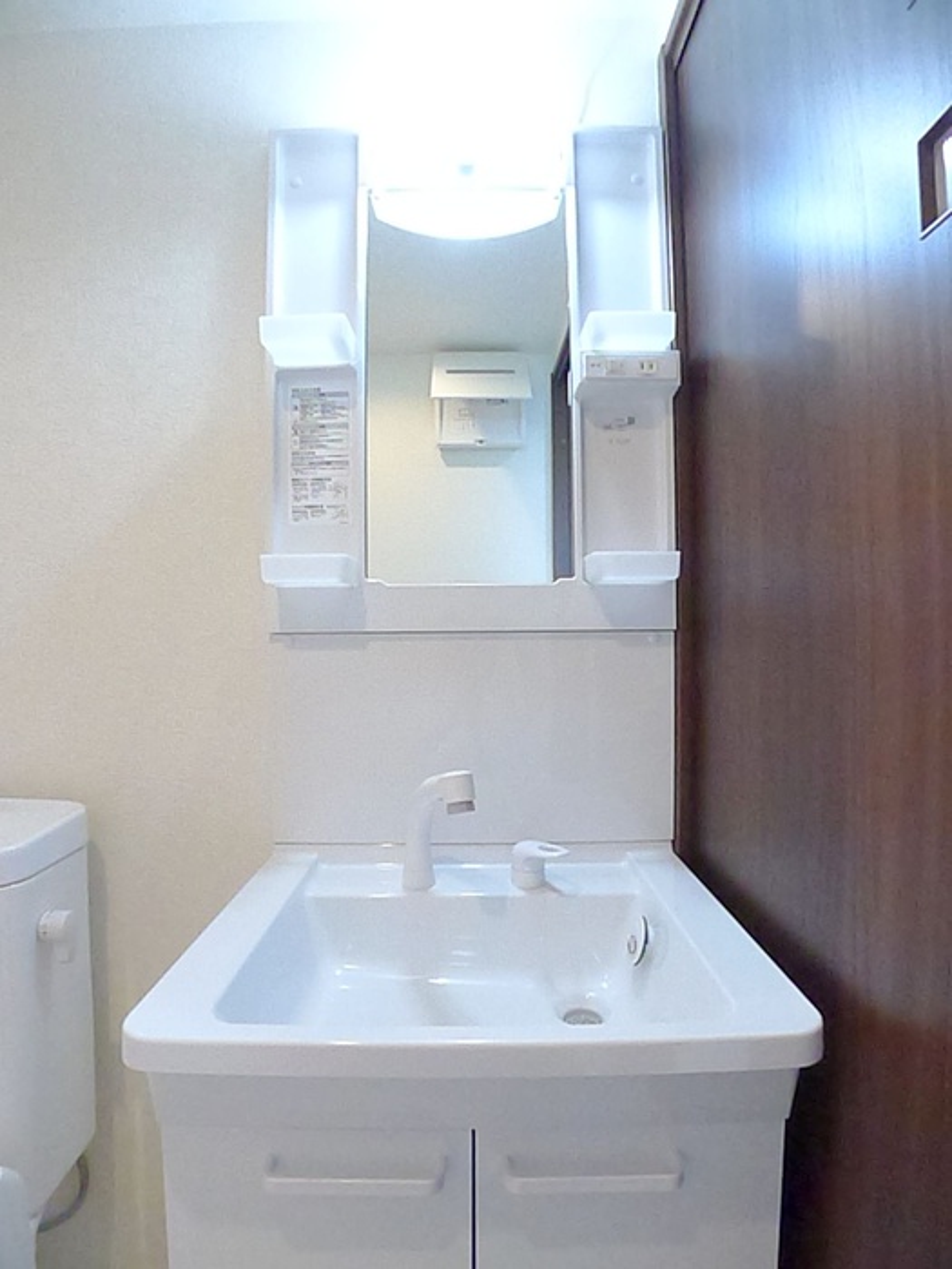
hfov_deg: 56.8
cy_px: 634
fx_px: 880
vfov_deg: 71.6
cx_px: 476
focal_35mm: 24
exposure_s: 1/400
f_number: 2.8
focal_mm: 5.1
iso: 4000
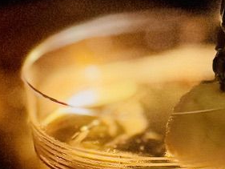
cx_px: 306
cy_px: 157
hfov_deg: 20.1
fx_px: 572
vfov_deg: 16.5
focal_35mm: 88
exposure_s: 1/30
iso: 1000
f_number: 1.78
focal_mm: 6.76
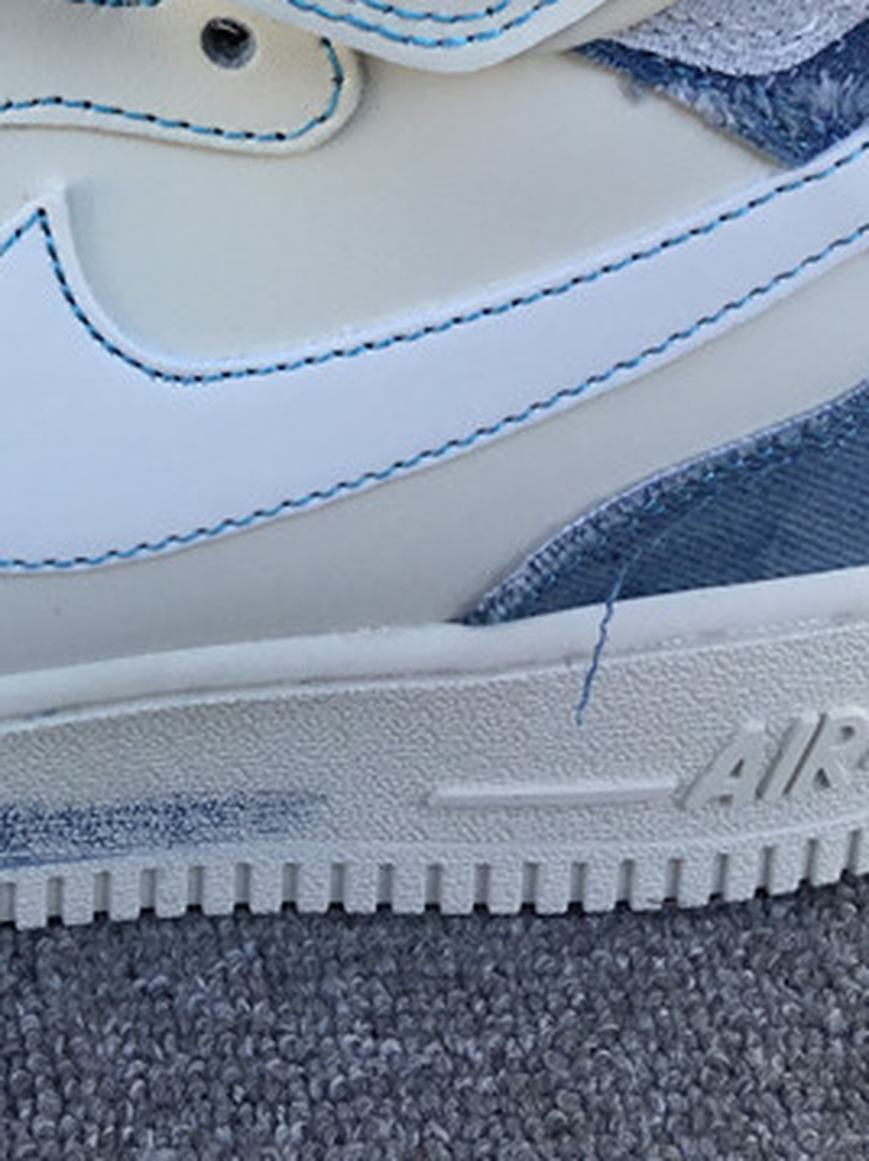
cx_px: -55
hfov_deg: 18.3
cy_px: 128
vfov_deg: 24.4
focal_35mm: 78
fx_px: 2614
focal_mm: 3.3
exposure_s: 1/354
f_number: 2.4
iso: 25
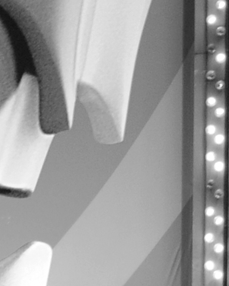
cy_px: 275
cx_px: 257
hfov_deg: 3.1
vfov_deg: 3.9
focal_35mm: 496
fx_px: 4201
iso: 400
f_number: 4.2
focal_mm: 40
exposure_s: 1/40
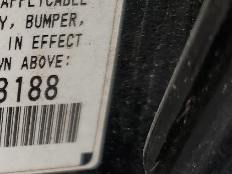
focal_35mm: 82
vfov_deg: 18.0
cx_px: -101
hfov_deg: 20.8
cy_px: 81
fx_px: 549
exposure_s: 1/208
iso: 50
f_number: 1.5
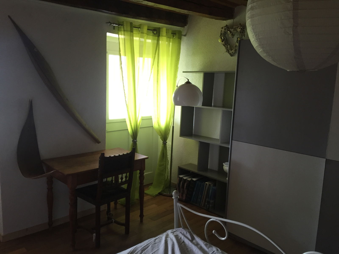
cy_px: 127
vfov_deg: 48.2
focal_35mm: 29
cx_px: 170
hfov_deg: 61.7
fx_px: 284
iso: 160
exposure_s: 1/33
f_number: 2.2
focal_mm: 4.15
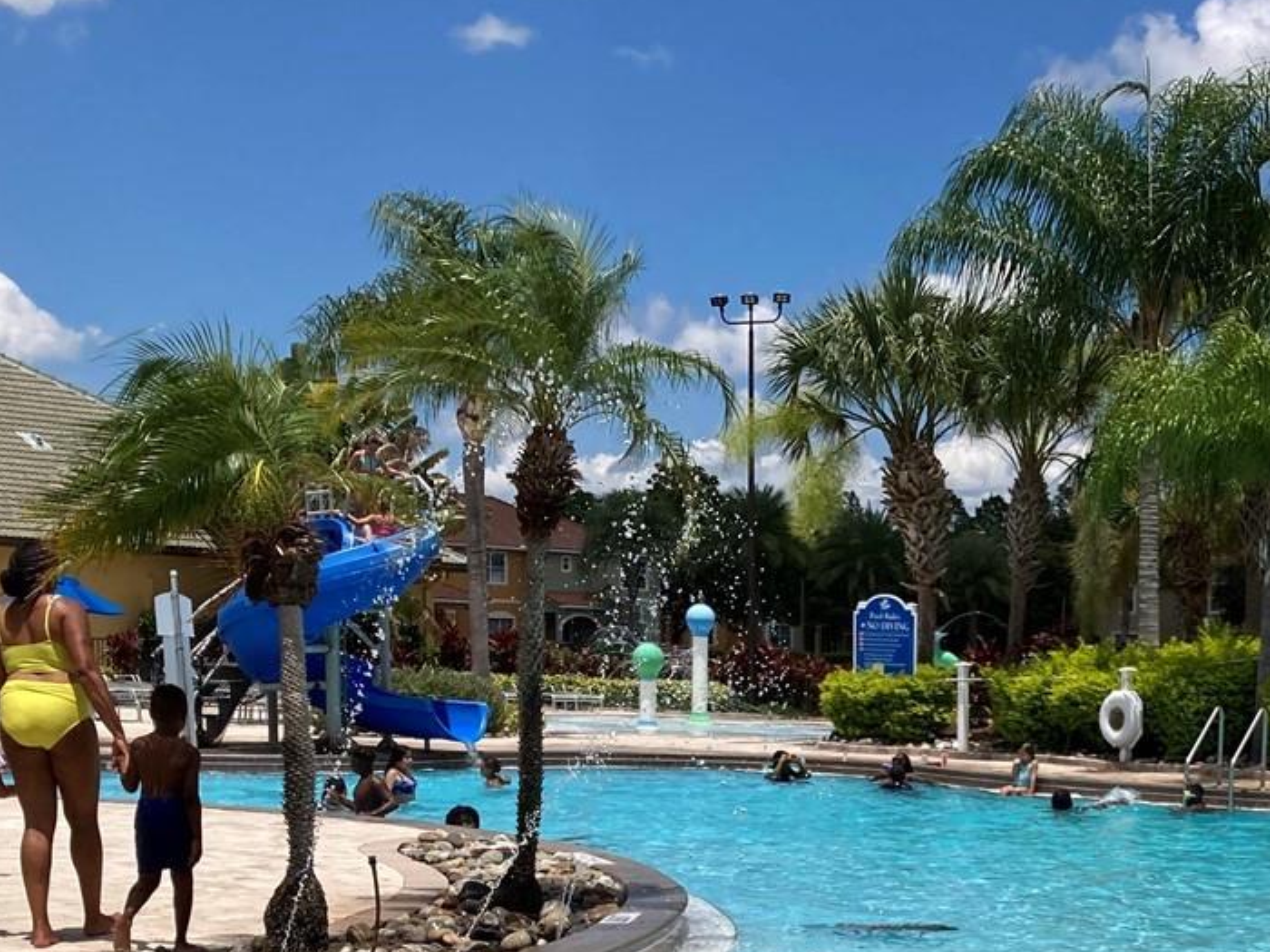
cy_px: 1046
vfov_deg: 21.7
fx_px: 2348
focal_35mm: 64
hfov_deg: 29.5
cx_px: 1038
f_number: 1.8
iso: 25
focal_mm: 3.99
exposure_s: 1/4808
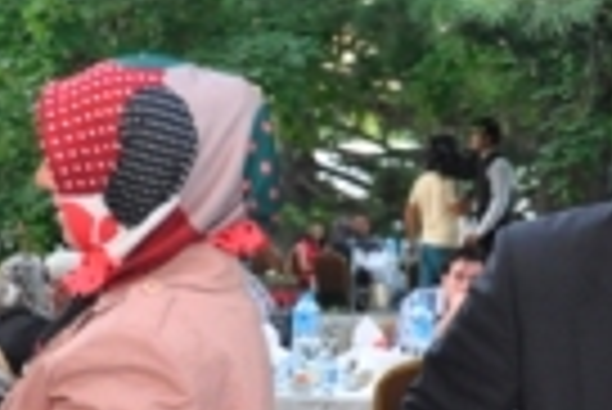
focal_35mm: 138
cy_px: 396
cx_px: 432
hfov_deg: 14.8
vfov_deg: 9.9
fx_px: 2348
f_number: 5
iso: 1600
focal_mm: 28
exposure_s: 1/60
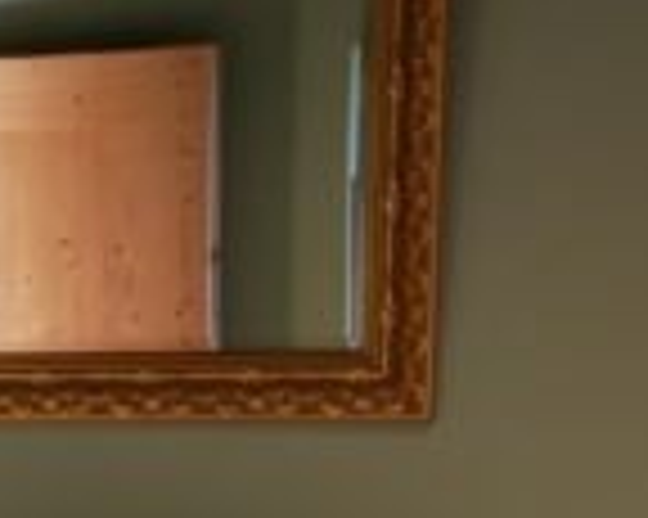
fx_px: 3201
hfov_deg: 11.4
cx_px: -112
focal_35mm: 167
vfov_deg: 8.7
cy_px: 1070
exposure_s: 1/60
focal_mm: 16
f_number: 3.6
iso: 1000
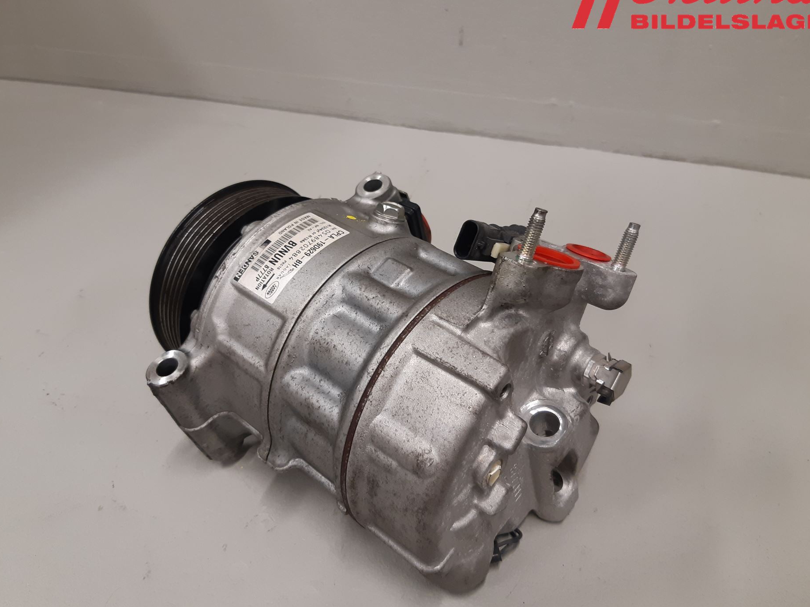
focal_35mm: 29
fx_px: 679
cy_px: 293
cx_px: 391
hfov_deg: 61.6
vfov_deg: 48.2
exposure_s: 1/50
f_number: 1.7
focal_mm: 3.93
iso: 125
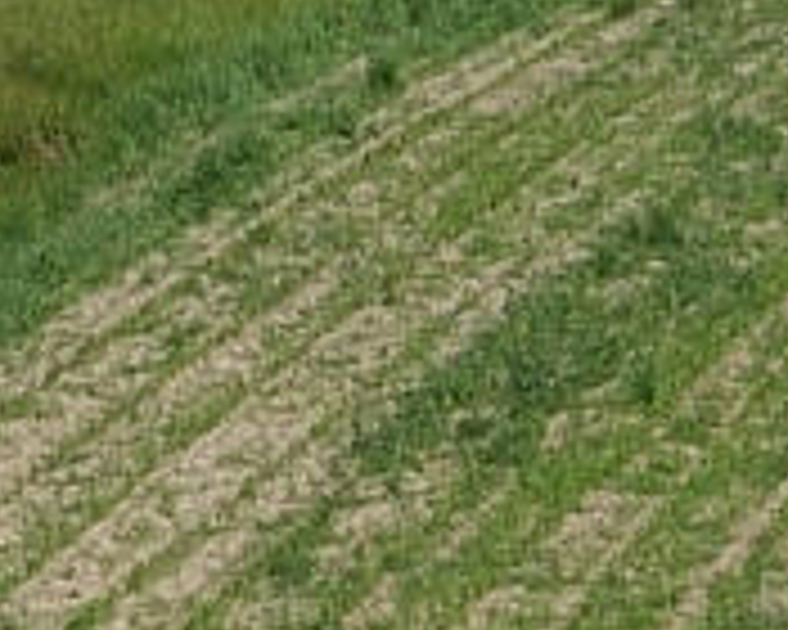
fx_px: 10541
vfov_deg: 3.4
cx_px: -297
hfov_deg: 4.3
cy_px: -497
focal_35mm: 452
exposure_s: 1/160
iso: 100
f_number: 10
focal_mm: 70
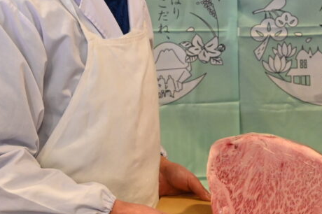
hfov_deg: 21.3
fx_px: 840
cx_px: 281
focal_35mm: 94
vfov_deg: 14.5
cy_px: 89
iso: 6400
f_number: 7.1
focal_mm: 36
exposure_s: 1/100
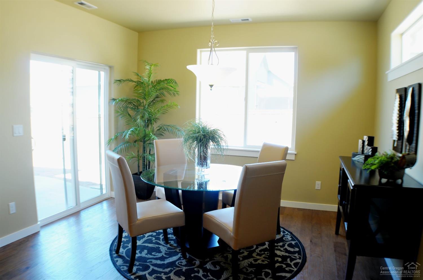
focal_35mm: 33
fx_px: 387
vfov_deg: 39.8
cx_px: 212
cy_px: 140
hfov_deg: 57.3
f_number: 3.5
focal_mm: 22
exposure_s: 1/30
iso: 200
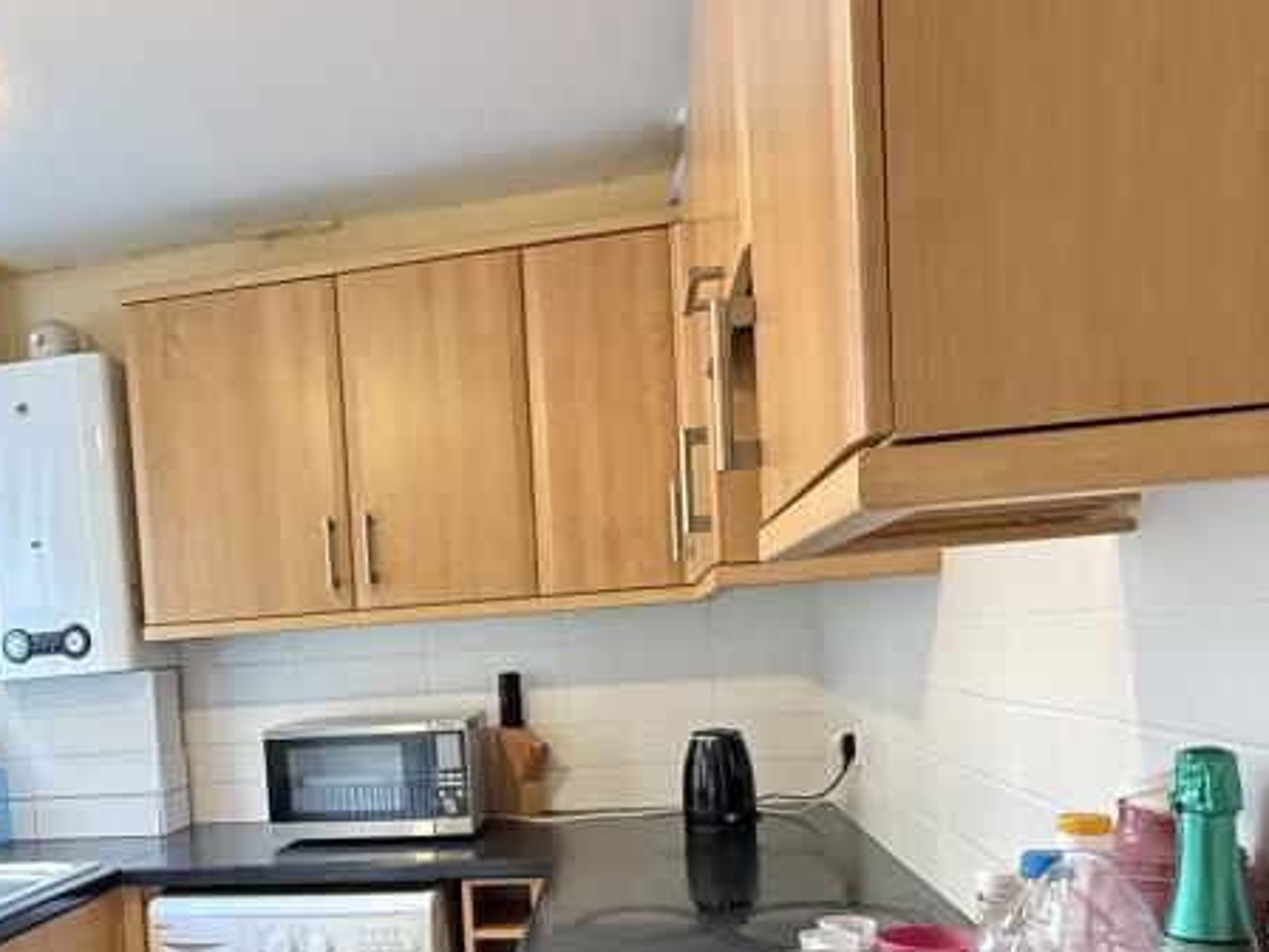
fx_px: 1173
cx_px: 371
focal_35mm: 32
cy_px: 742
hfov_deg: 55.0
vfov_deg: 42.4
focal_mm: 2.22
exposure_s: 1/60
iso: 800
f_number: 2.2
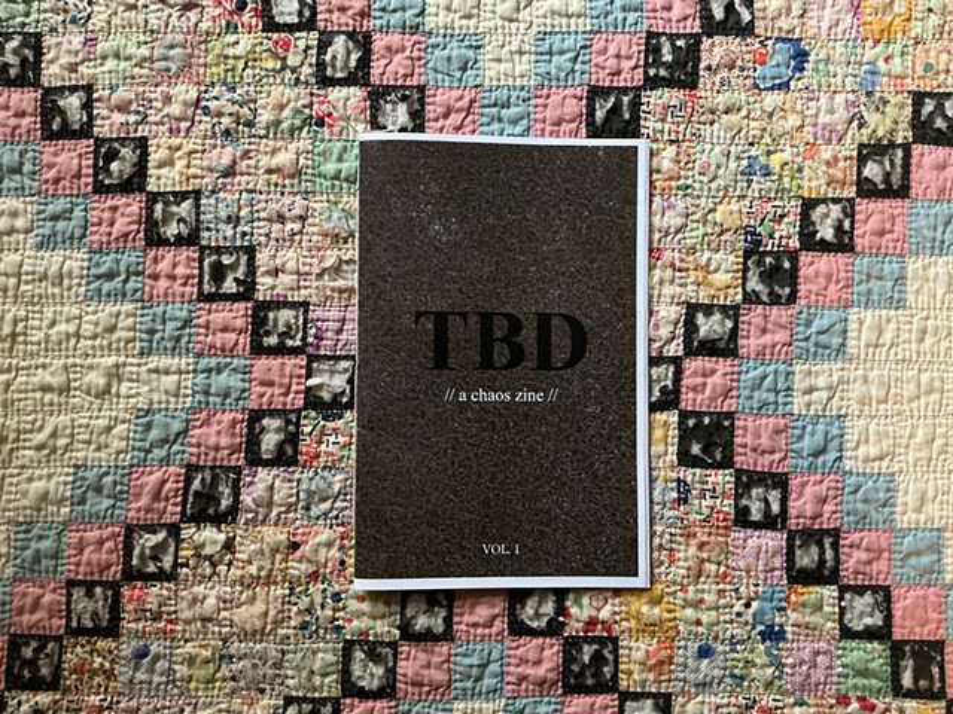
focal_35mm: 29
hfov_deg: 61.7
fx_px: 798
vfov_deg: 48.2
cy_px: 357
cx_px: 476
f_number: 1.8
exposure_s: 1/30
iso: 500
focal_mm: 3
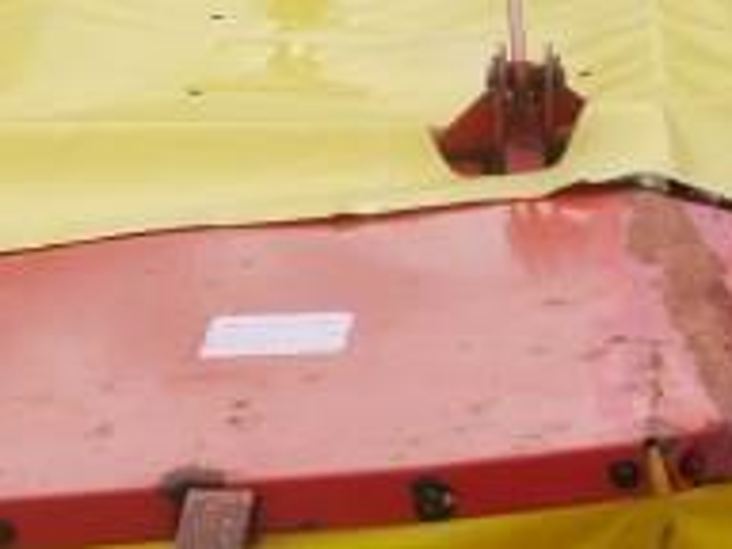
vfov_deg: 10.0
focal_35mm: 149
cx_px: 450
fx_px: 3151
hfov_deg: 13.2
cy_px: 274
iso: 160
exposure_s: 1/250
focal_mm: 14
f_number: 5.6
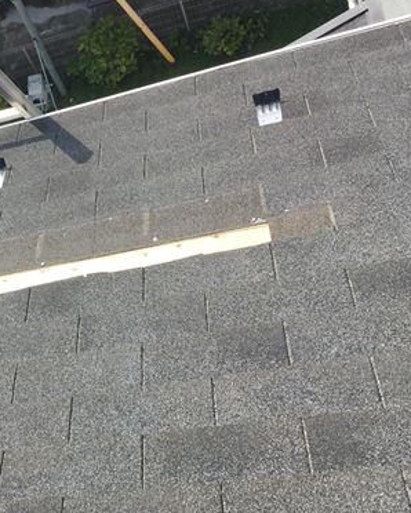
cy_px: 294
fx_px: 790
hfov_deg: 27.9
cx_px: 28
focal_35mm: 52
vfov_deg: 35.9
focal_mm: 3.3
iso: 25
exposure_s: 1/574
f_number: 2.4
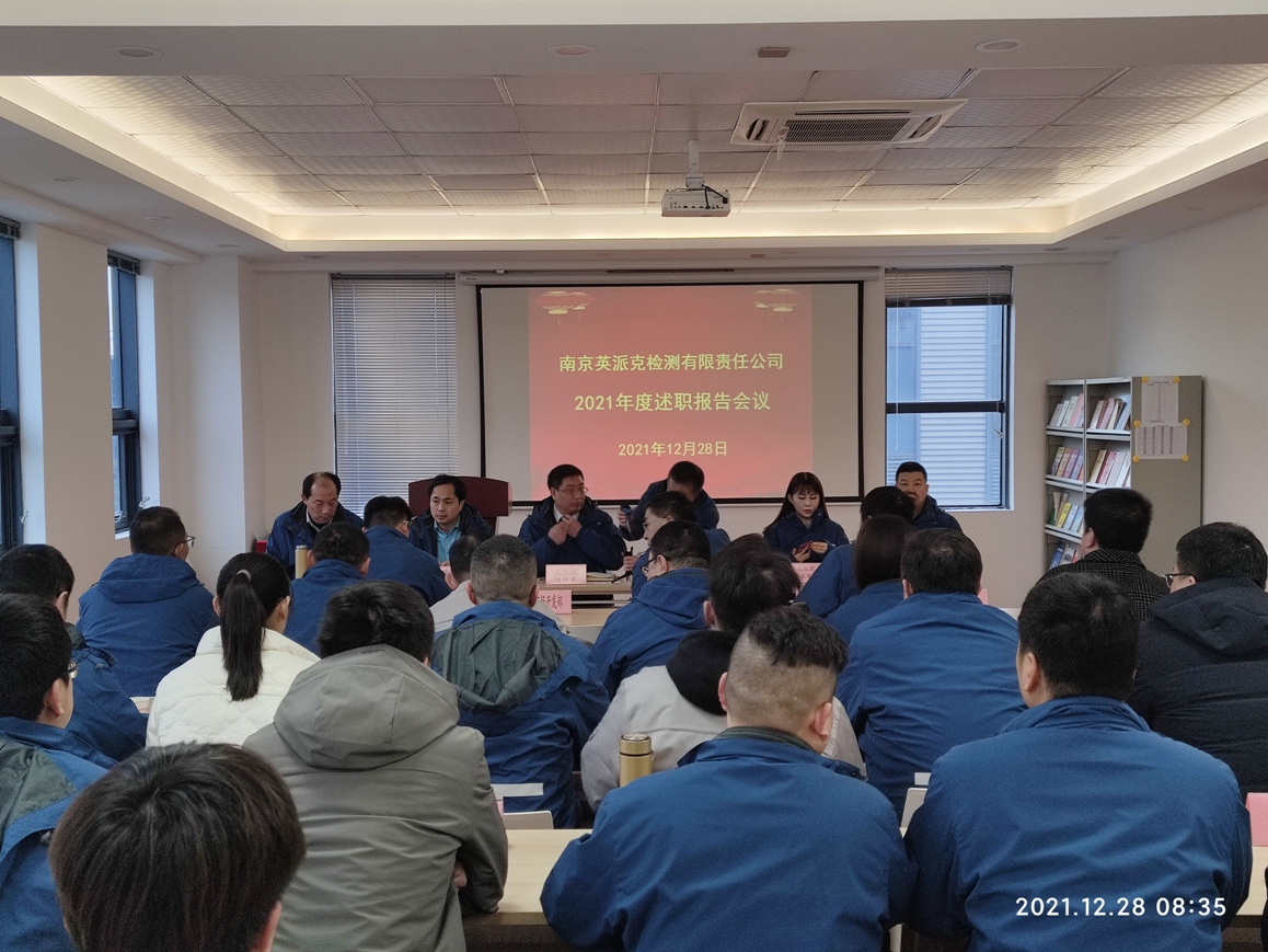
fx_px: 1466
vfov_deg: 36.0
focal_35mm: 40
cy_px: 476
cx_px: 634
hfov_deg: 46.8
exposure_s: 1/100
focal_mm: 6.72
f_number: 1.69
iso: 88
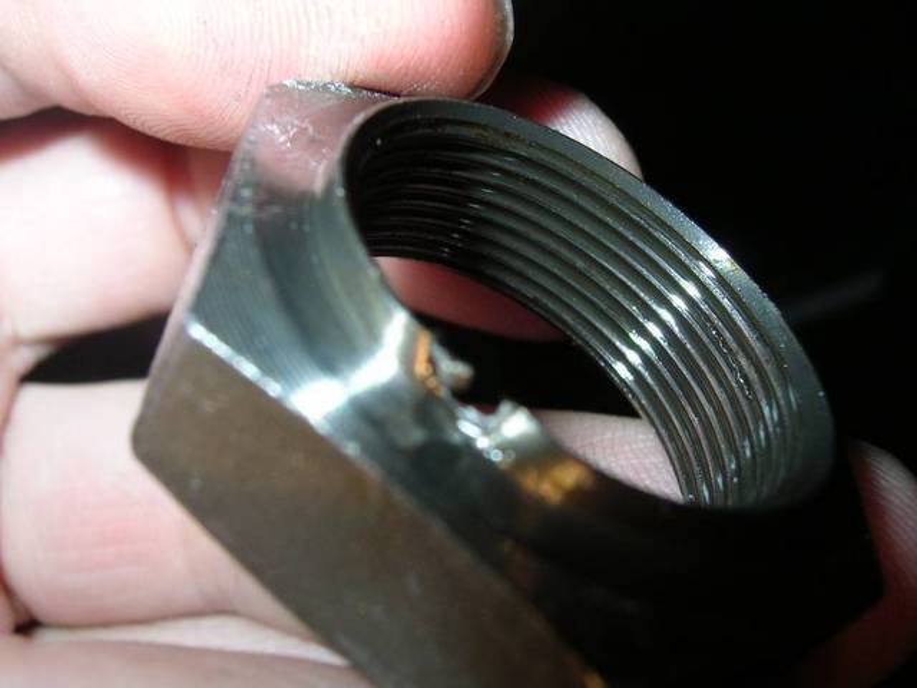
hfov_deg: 51.4
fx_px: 954
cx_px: 458
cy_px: 344
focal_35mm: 36
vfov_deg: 39.7
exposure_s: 1/30
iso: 100
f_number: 4.8
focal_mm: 5.6
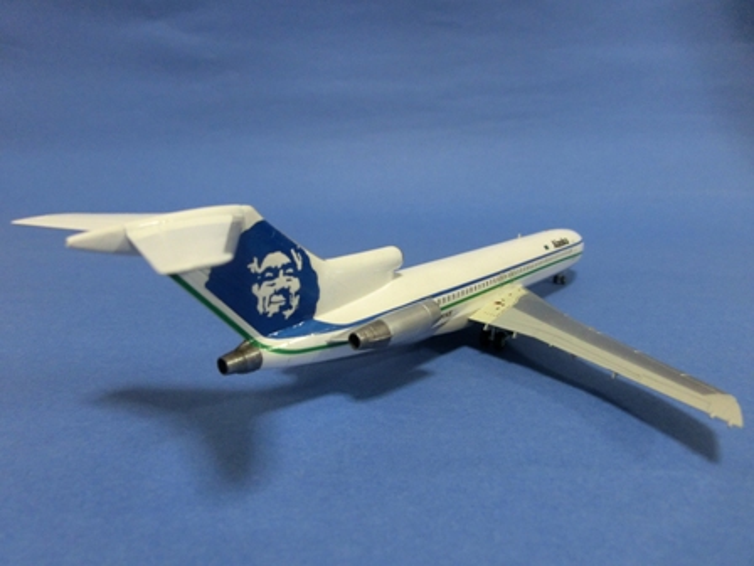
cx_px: 377
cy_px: 283
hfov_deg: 71.6
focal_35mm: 24
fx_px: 523
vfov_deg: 56.8
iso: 500
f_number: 3
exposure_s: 1/60
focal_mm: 4.24
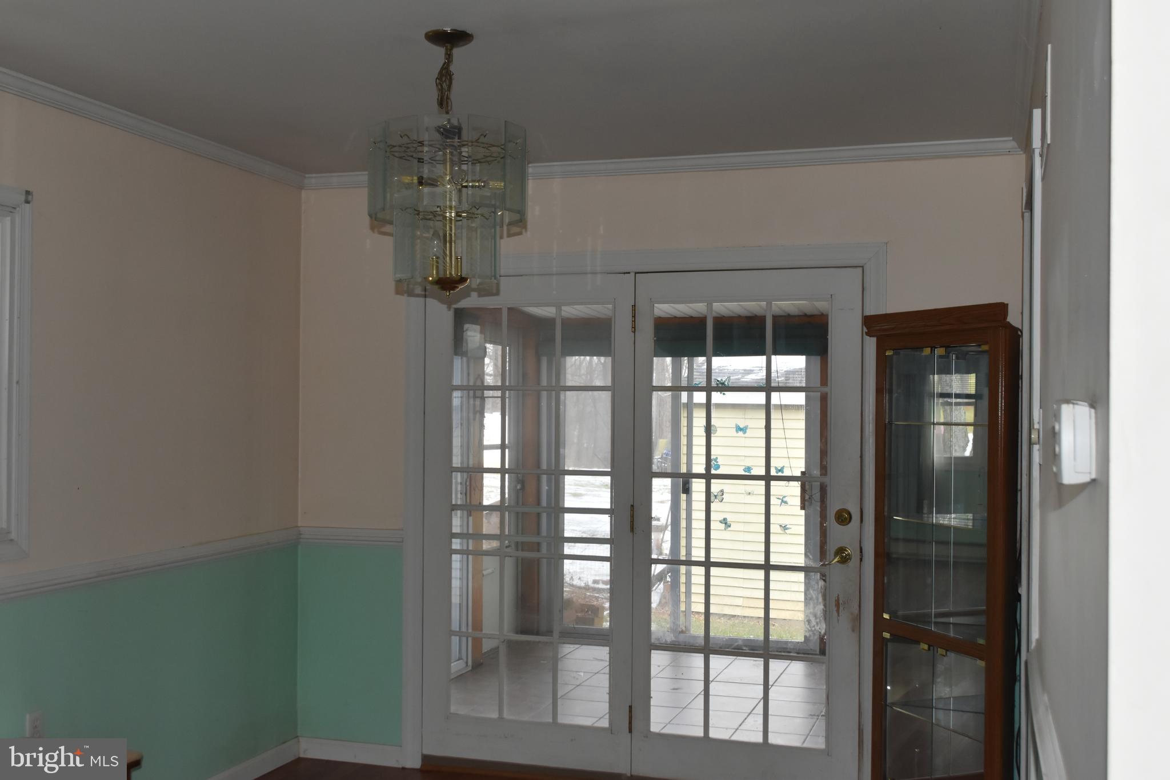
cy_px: 390
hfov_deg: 49.6
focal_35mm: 39
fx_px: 1267
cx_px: 585
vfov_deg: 34.2
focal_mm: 26
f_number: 5.6
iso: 800
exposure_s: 1/125
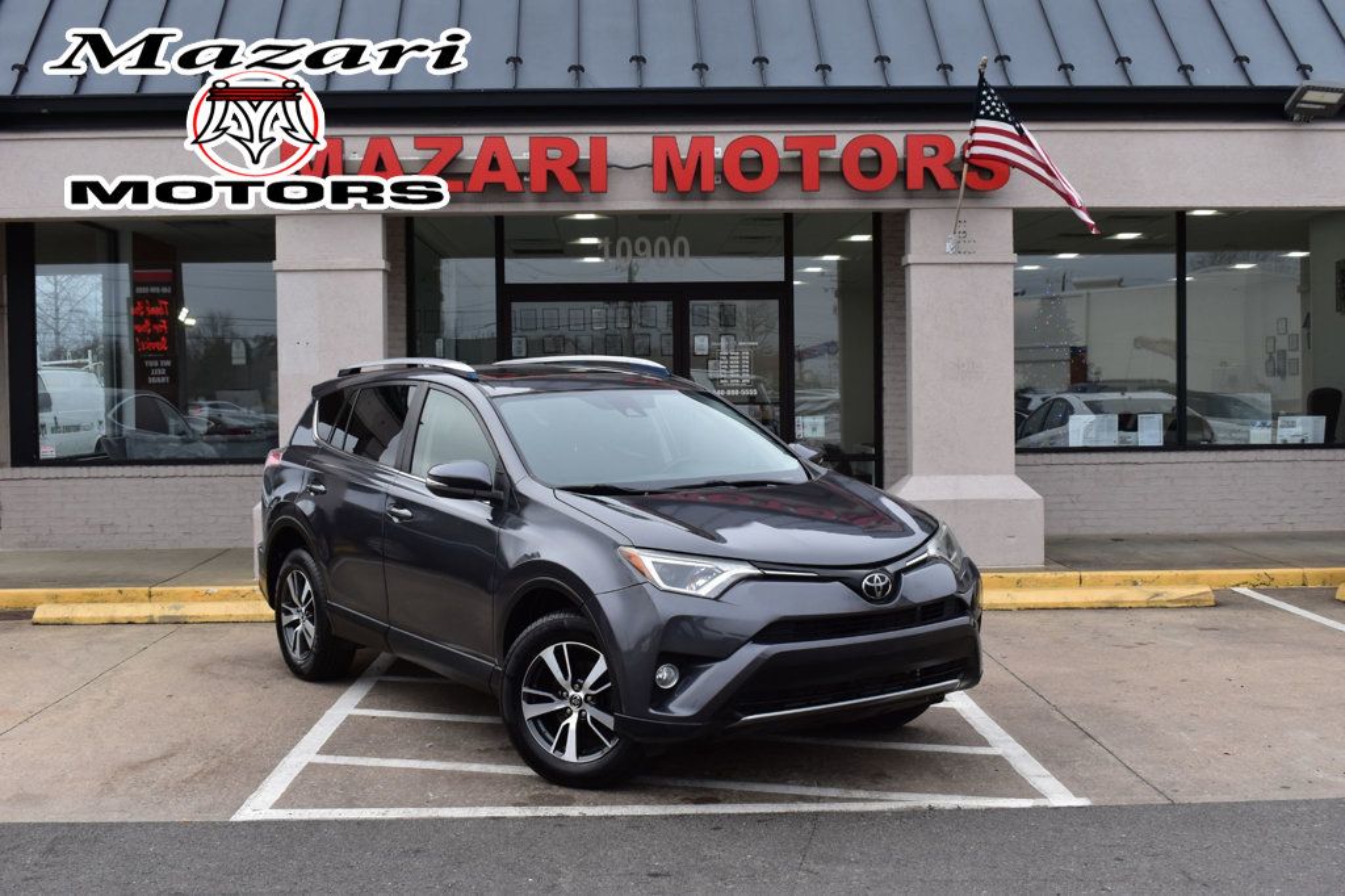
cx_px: 672
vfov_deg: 30.8
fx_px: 1625
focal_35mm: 44
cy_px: 448
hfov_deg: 45.0
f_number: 9
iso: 400
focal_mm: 29
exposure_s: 1/160
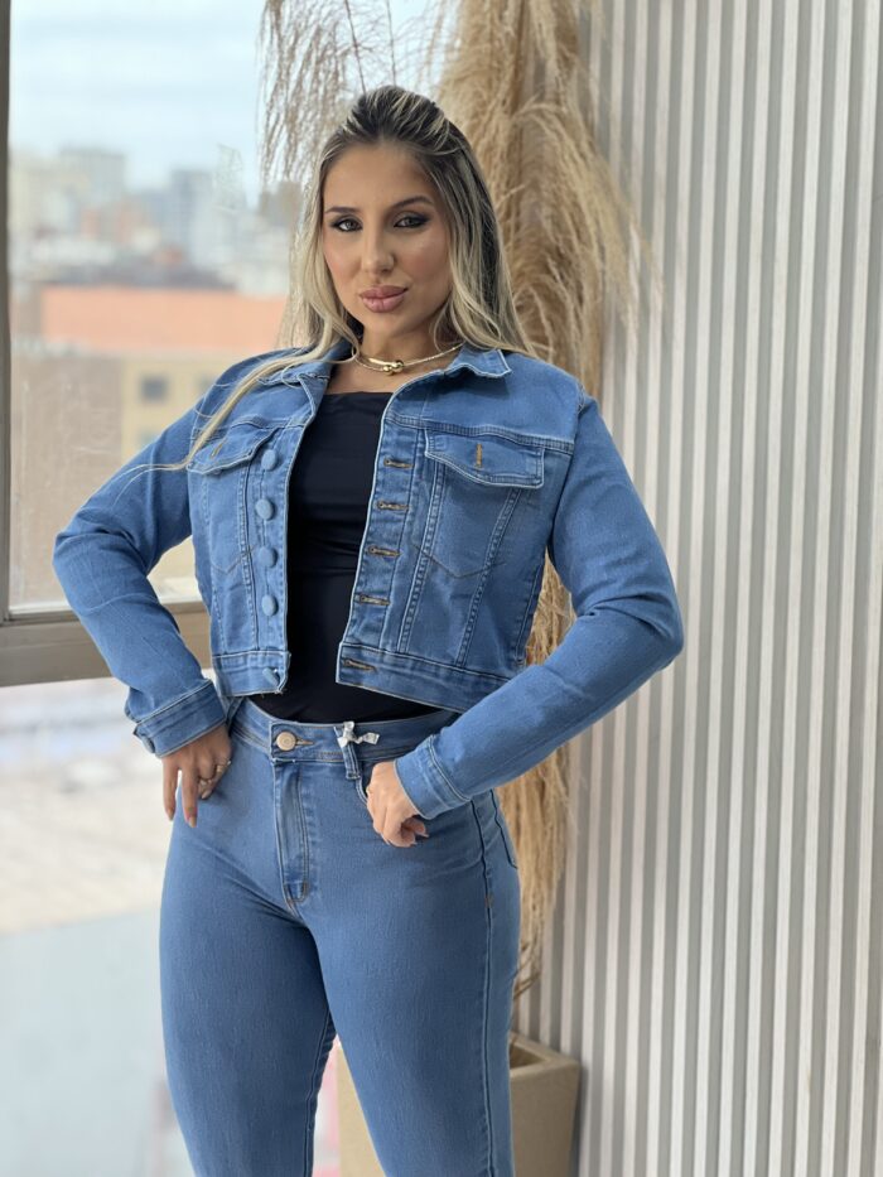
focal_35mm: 77
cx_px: 442
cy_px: 588
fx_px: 2618
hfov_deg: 19.1
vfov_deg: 25.3
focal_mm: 9
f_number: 2.8
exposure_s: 1/120
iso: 100
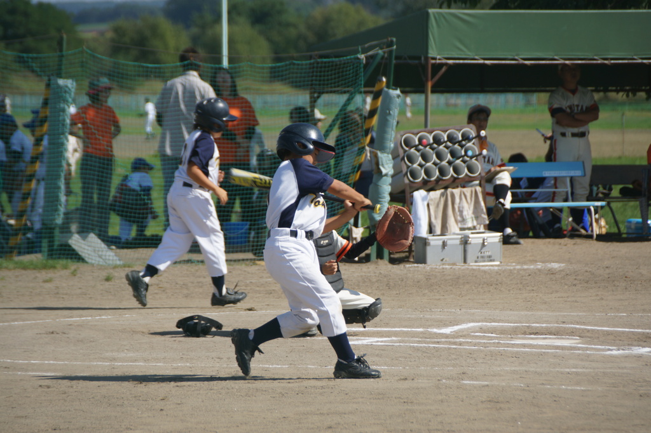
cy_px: 216
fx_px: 4881
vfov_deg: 5.1
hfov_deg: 7.6
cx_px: 326
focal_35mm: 270
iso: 100
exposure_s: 1/500
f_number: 6.3
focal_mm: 180
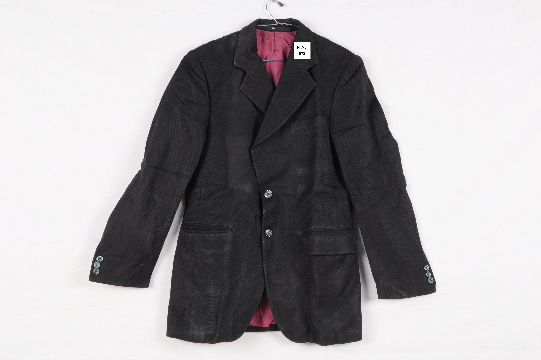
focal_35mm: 51
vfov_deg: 26.4
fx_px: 765
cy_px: 180
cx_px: 270
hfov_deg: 38.9
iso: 400
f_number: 16
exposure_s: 1/2
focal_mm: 34
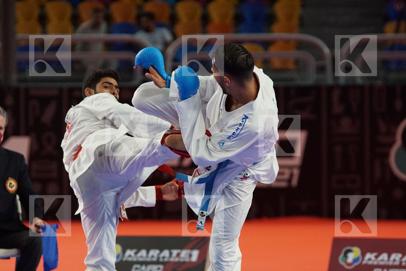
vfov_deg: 5.7
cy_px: 136
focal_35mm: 240
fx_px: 2706
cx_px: 203
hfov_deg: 8.6
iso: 3200
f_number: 2.8
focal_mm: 160
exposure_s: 1/2000
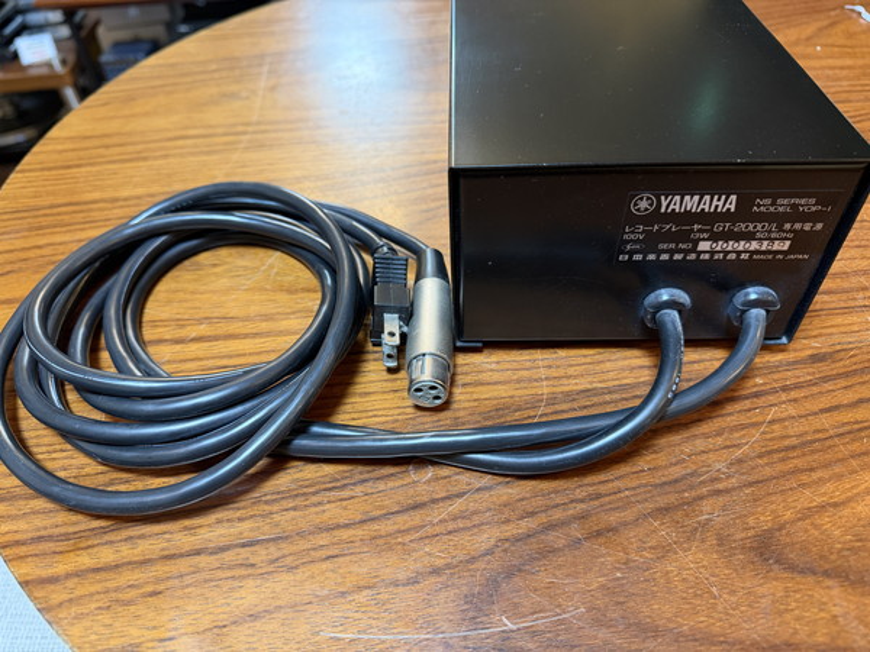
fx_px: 603
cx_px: 435
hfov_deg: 71.6
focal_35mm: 24
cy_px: 326
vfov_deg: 56.8
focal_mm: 6.76
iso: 400
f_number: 1.78
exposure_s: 1/60
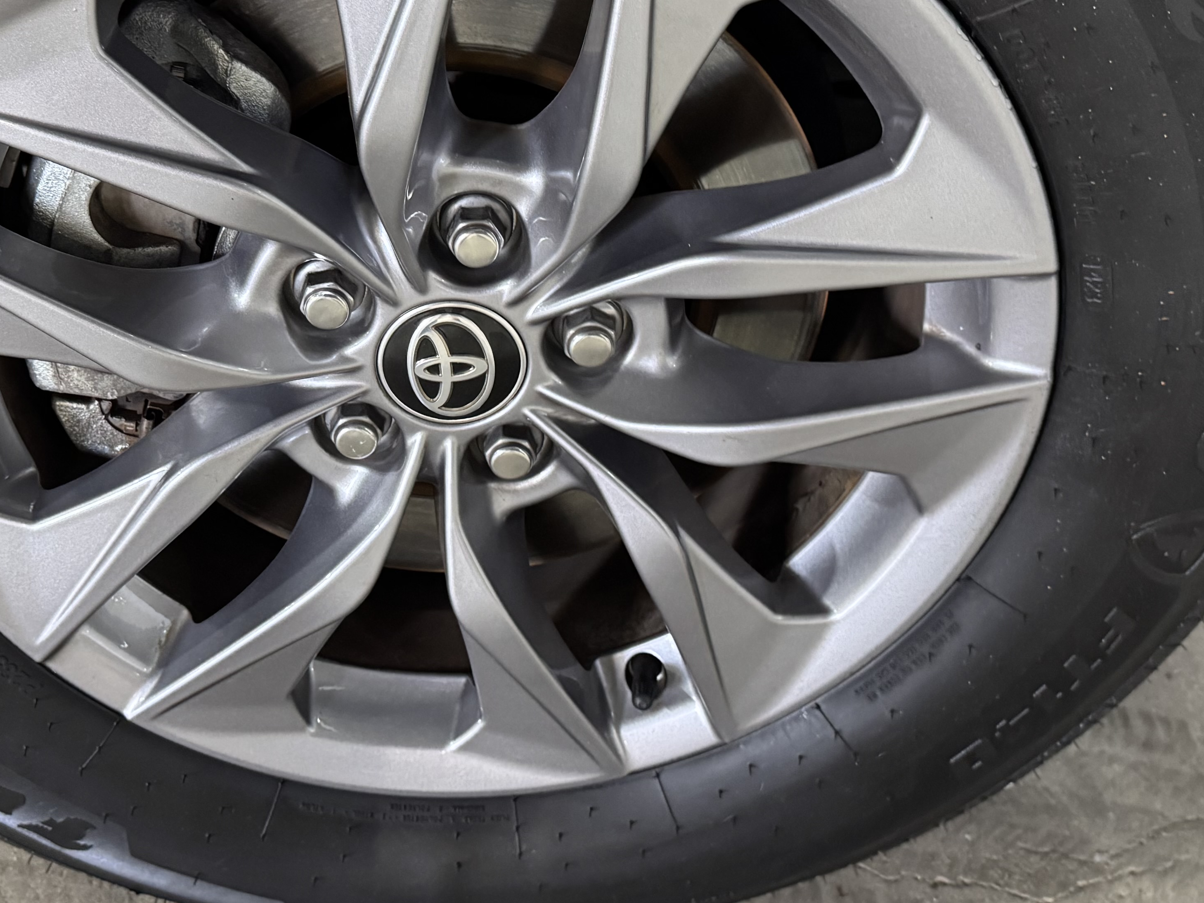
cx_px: 458
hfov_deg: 40.2
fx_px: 1635
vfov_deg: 30.7
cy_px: 327
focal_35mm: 47
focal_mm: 6.76
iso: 640
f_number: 1.78
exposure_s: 1/40
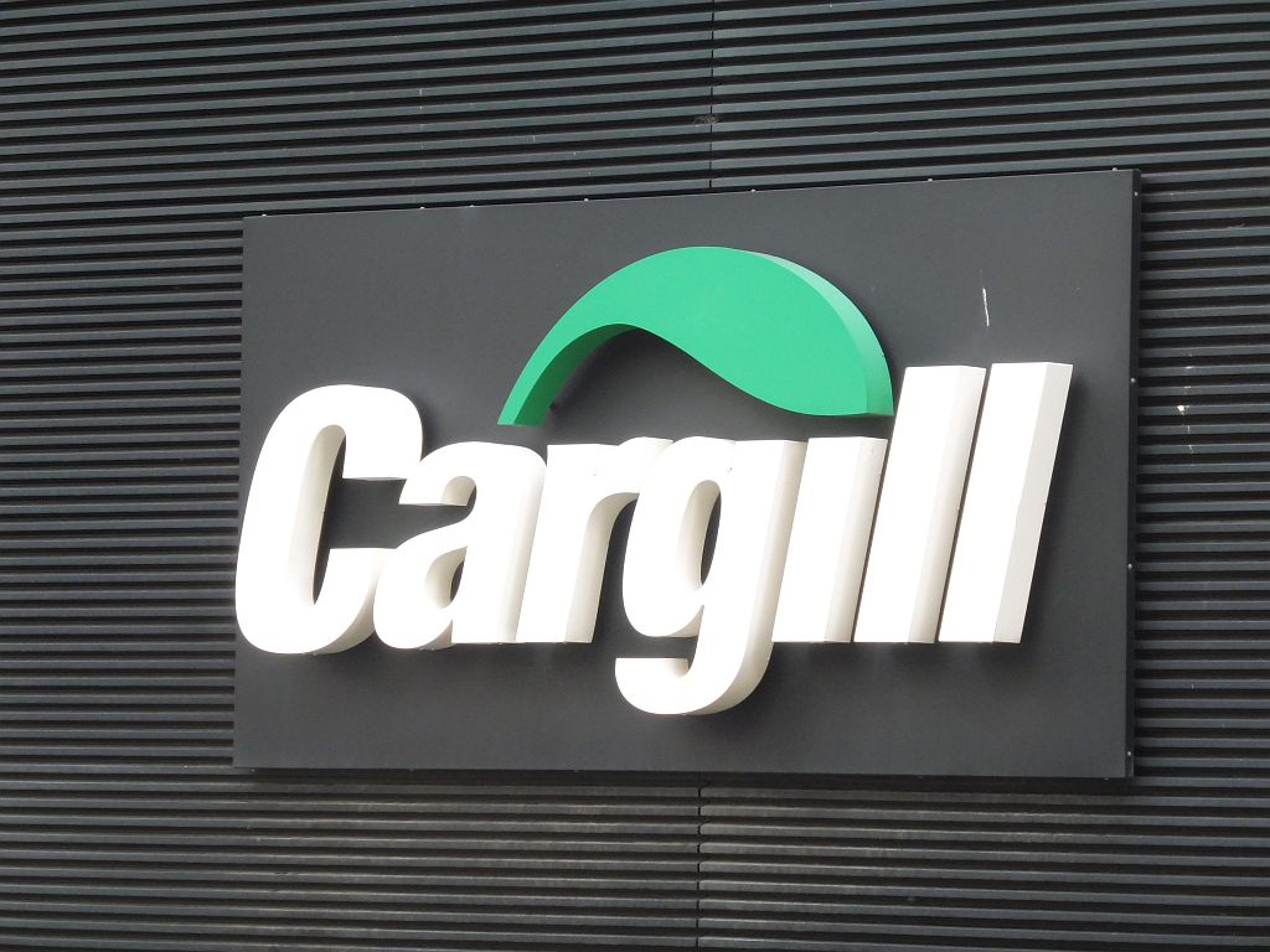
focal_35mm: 187
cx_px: 635
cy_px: 476
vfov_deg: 7.9
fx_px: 6861
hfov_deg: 10.6
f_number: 5.5
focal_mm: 33.3
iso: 400
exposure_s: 1/100
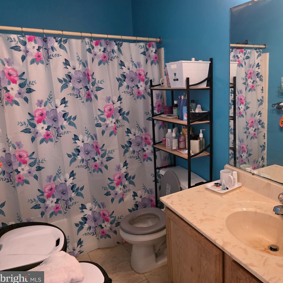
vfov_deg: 57.3
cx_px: 191
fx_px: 259
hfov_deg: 55.9
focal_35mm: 28
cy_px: 141
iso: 1250
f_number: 1.7
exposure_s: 1/120
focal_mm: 6.3
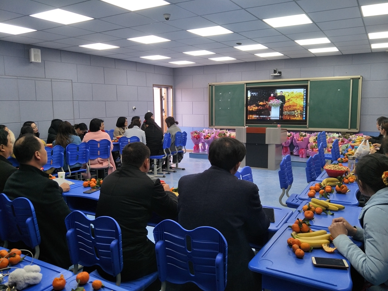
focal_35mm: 24
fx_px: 269
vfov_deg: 56.8
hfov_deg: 71.6
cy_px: 146
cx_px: 194
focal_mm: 4.1
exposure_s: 1/60
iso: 110
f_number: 1.7
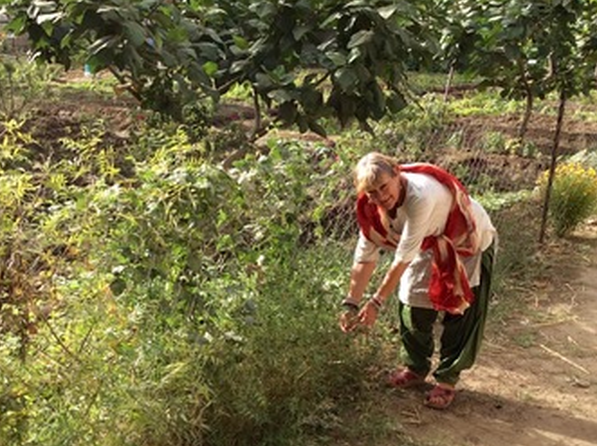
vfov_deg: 25.1
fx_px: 998
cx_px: 216
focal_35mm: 58
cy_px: 264
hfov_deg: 33.1
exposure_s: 1/355
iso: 32
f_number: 2.4
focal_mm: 3.3
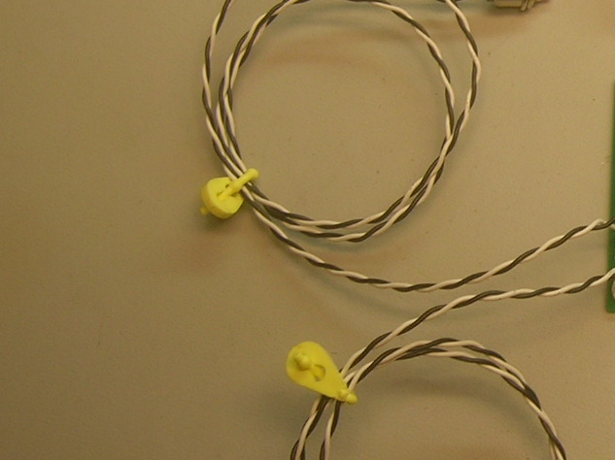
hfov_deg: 21.7
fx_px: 1527
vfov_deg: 17.1
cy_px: 196
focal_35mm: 86
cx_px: 661
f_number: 2.9
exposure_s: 1/30.5
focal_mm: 5.7
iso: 50
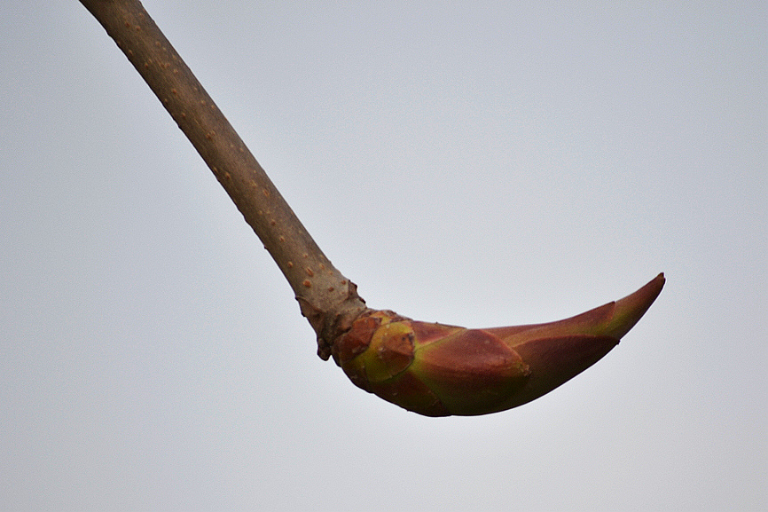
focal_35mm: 300
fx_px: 6398
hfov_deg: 6.9
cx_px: 384
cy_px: 256
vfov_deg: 4.6
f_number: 5.6
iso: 100
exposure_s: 1/125
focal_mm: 200
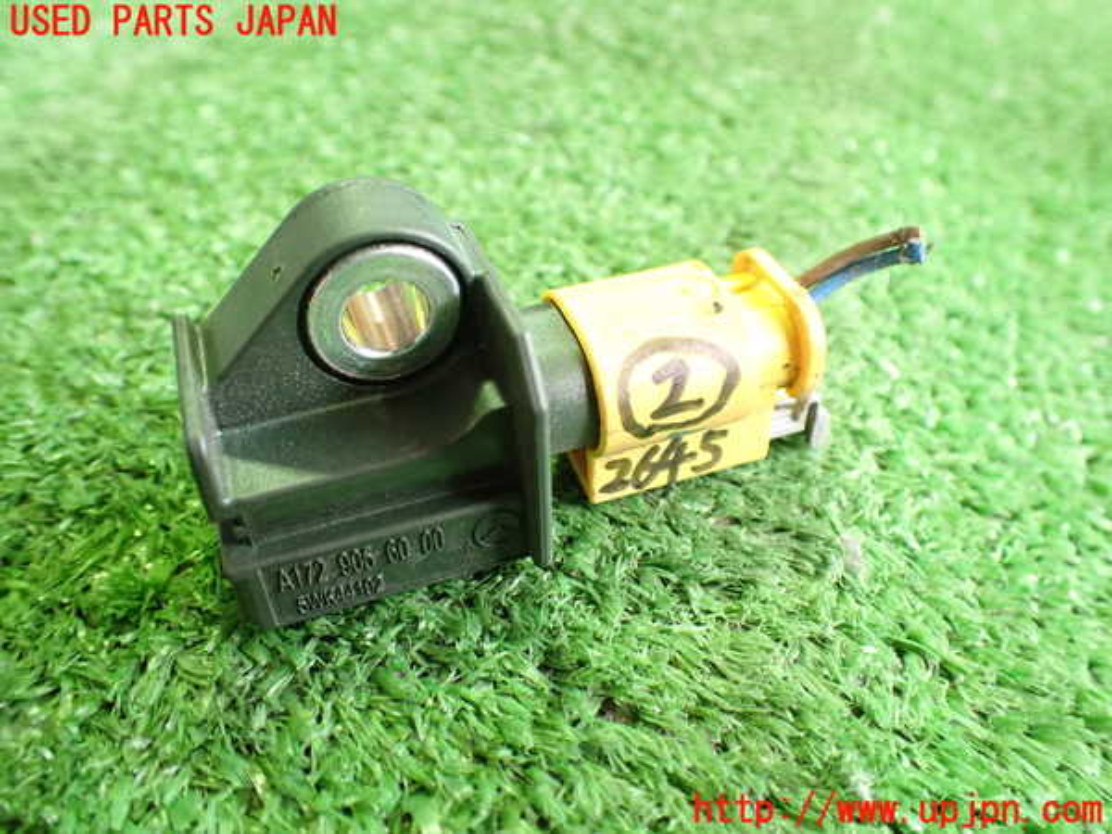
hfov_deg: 60.0
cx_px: 556
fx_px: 964
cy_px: 417
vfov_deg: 46.8
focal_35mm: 30
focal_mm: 5.4
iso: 800
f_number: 2.3
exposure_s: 1/40
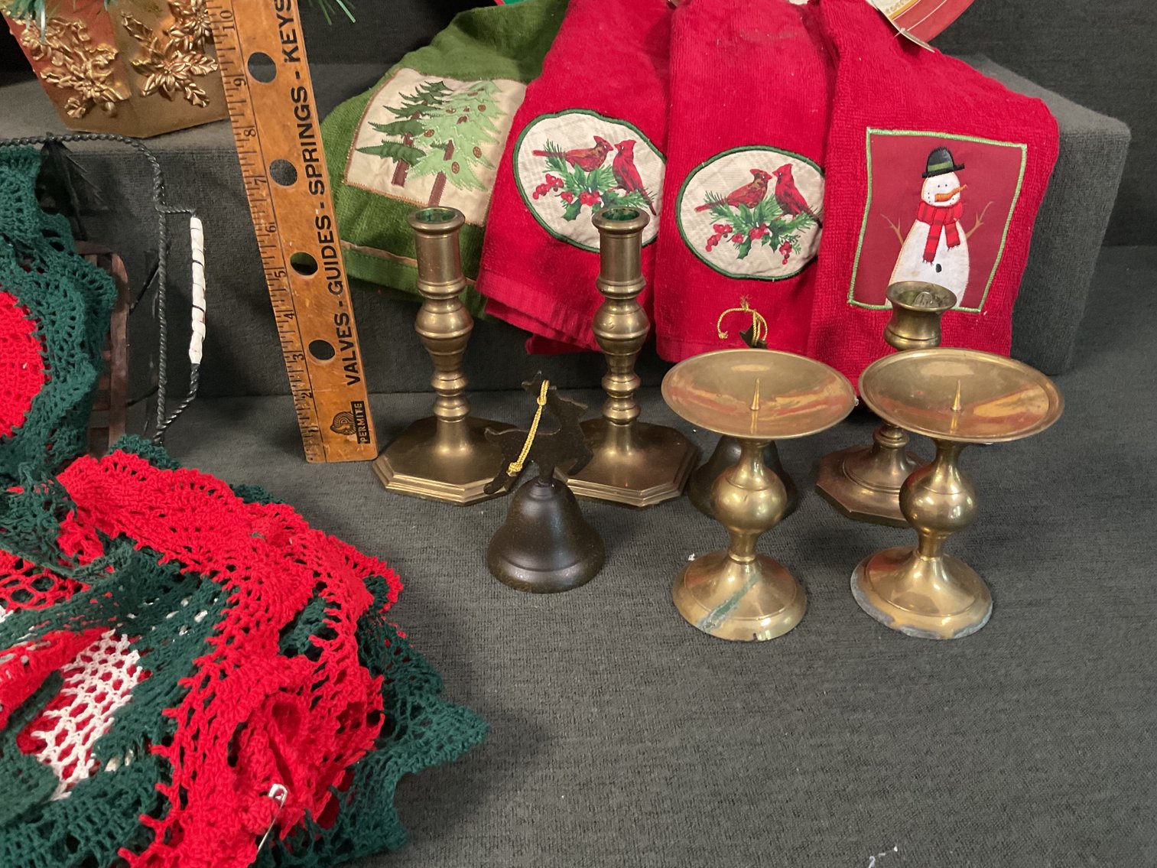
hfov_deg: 61.7
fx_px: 969
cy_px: 434
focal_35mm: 29
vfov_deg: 48.2
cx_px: 578
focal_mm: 3
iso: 320
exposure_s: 1/30
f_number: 1.8
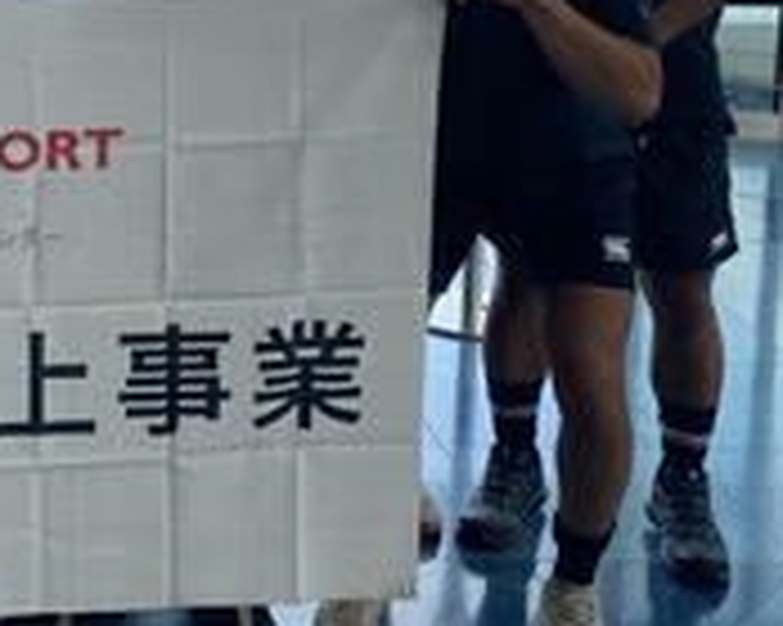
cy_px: -38
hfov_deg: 24.3
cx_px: -81
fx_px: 1691
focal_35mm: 73
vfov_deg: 20.1
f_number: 1.8
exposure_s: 1/361
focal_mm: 4.25
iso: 32
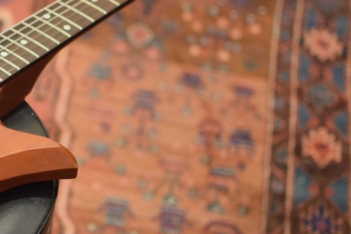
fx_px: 1240
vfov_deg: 10.8
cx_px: -64
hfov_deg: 15.5
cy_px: 133
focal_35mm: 127
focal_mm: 35
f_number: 1.8
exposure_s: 1/60
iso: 400
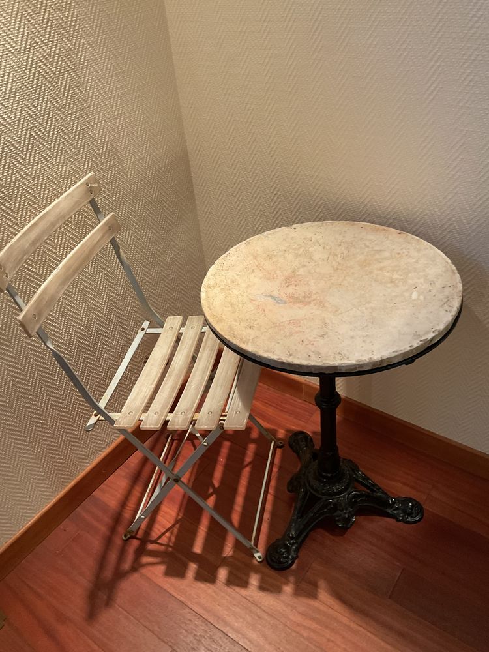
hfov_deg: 48.2
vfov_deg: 61.7
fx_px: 546
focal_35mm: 29
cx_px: 244
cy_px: 326
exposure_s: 1/50
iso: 160
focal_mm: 3
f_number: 1.8
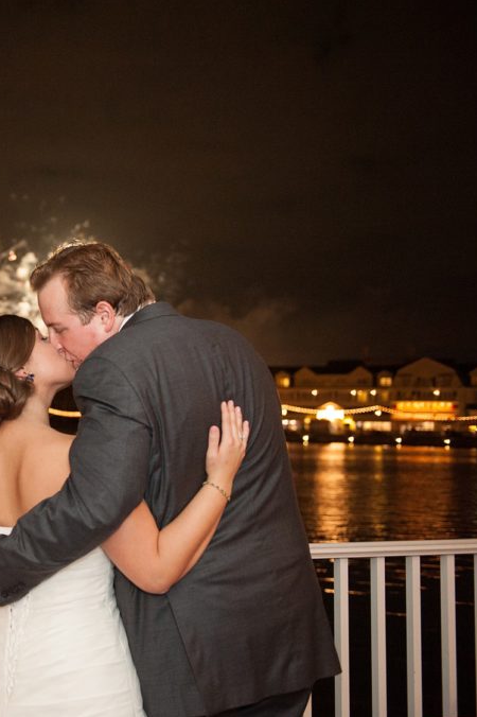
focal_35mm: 53
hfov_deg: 23.8
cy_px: 359
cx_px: -51
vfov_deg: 37.5
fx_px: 1054
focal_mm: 35
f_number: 2.8
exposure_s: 1/60
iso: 1600
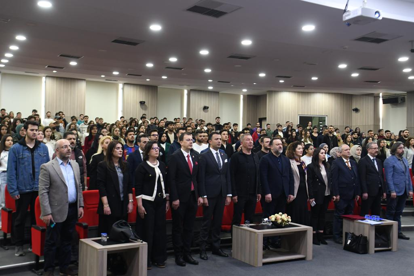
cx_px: 207
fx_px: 414
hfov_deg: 53.1
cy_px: 138
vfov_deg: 36.9
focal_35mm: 36
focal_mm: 24
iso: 800
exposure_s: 1/30
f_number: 2.8
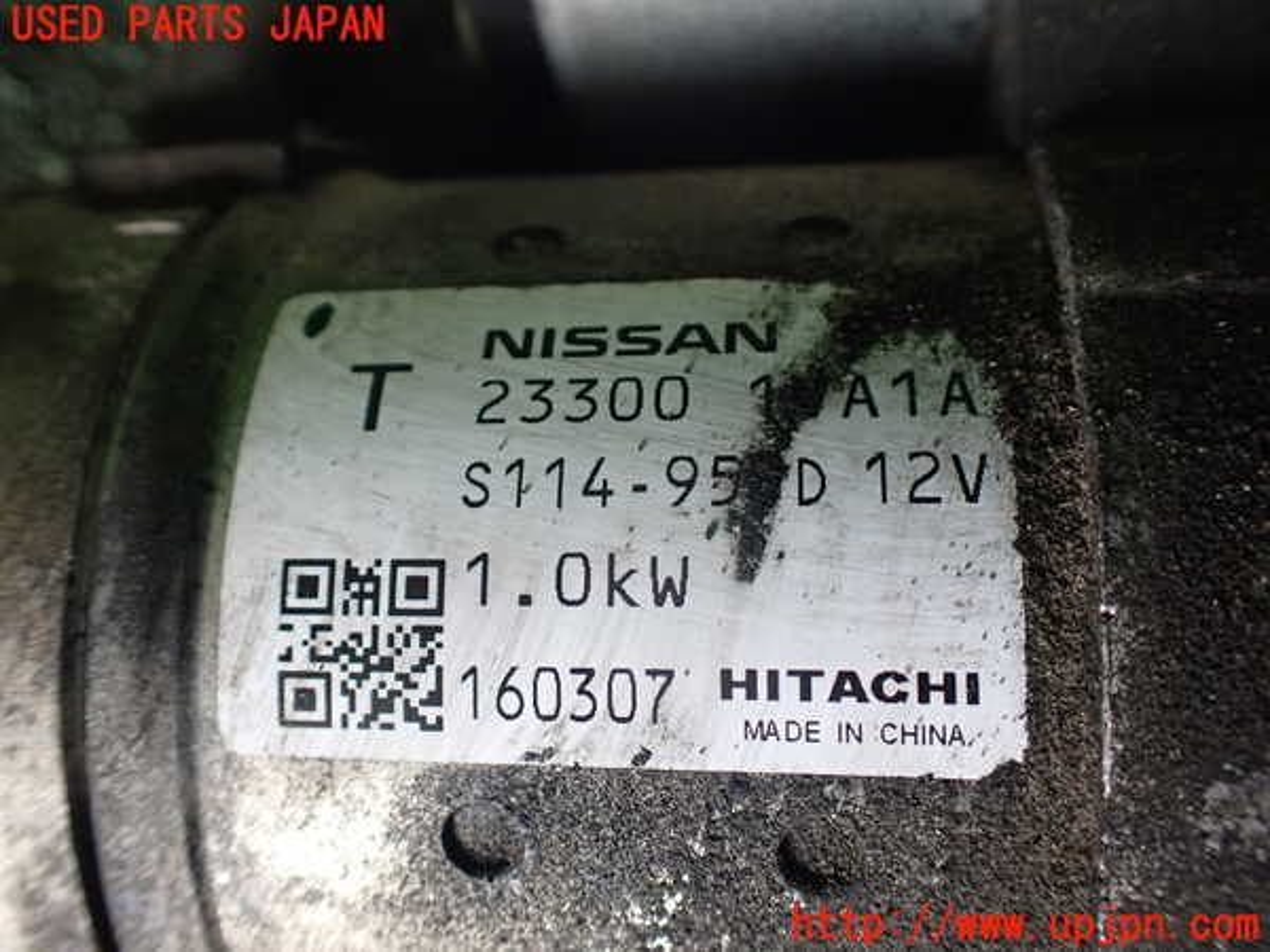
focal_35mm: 30
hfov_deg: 60.0
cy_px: 476
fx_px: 1101
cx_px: 635
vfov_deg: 46.8
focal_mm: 5.4
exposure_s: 1/125
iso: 400
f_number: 2.3
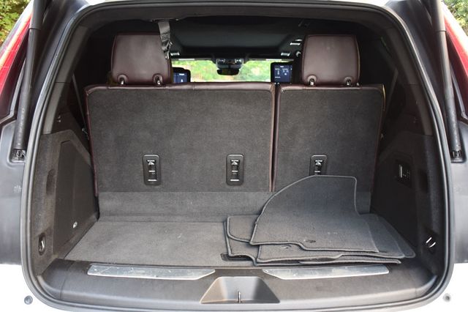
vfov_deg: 36.8
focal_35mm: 36
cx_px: 234
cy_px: 156
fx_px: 468
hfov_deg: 53.2
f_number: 4
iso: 1400
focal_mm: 24
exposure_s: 1/125
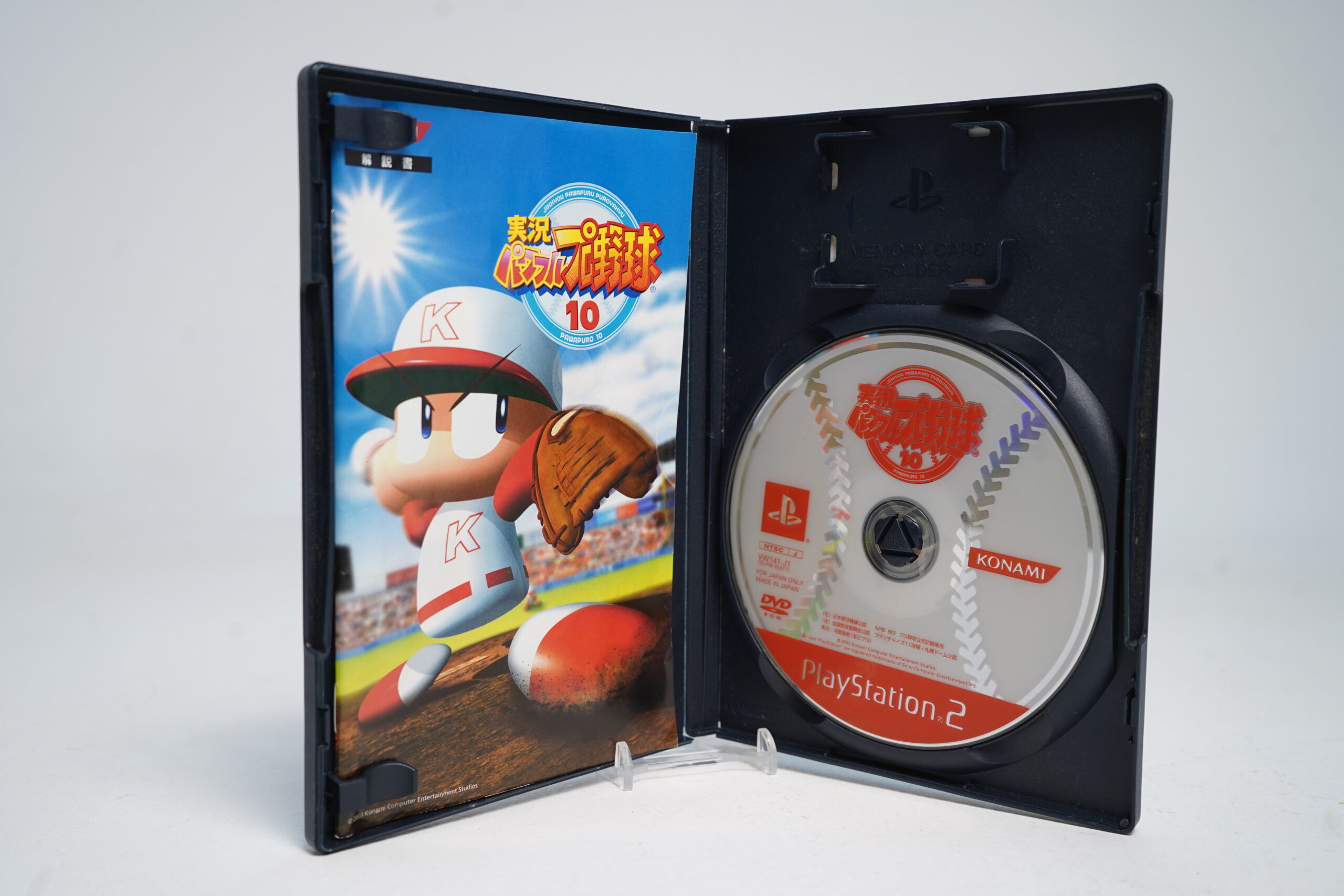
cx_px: 672
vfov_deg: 37.9
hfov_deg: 54.4
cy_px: 448
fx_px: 1307
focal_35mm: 35
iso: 500
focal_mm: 35
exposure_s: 1/40
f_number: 6.3
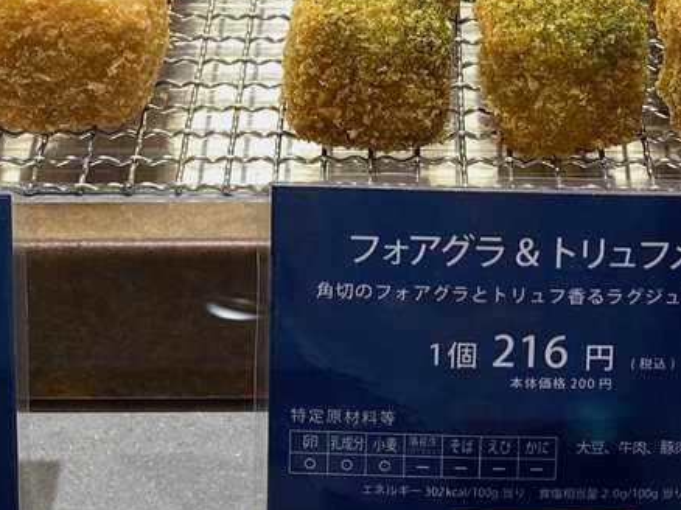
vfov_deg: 15.1
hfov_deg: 20.6
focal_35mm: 95
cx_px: 468
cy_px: -81
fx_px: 1868
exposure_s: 1/100
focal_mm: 4.25
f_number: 1.8
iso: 32
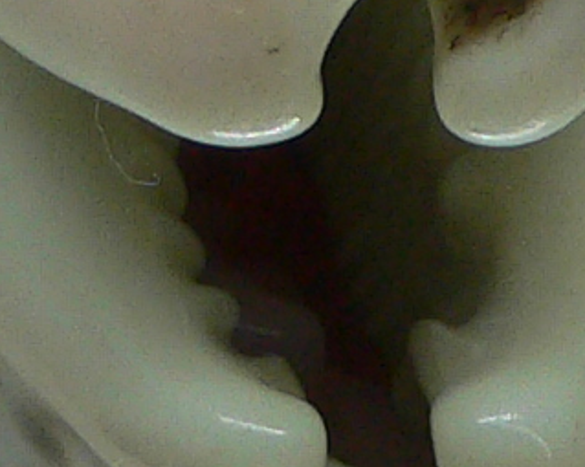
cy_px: -299
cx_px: 460
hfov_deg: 8.9
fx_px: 3739
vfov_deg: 7.0
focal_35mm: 216
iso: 100
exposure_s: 1/60
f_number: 2.8
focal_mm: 4.6
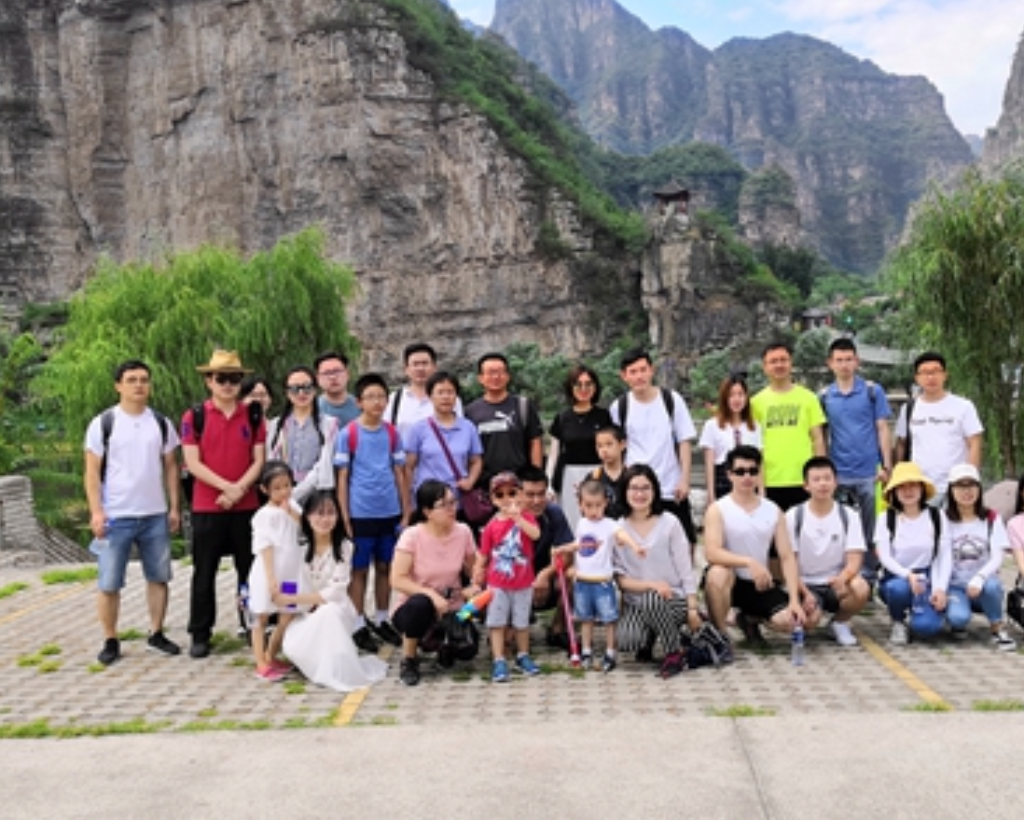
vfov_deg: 41.1
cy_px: 452
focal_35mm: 36
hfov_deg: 50.2
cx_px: 574
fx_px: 1091
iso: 50
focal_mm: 3.95
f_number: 1.8
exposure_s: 1/1134
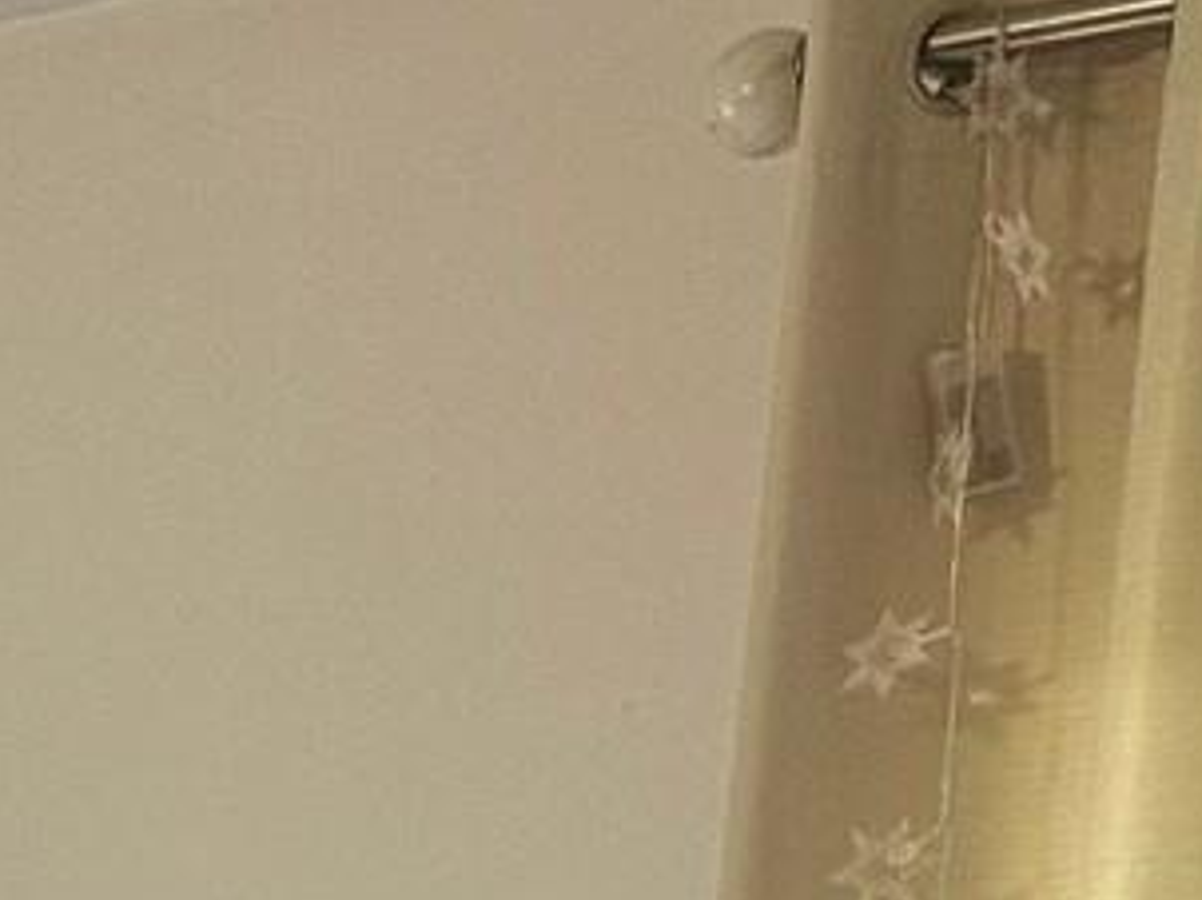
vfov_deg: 8.0
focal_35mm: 163
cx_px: -1926
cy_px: 2537
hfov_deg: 10.1
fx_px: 5655
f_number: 1.78
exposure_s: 1/60
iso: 125
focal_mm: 6.86
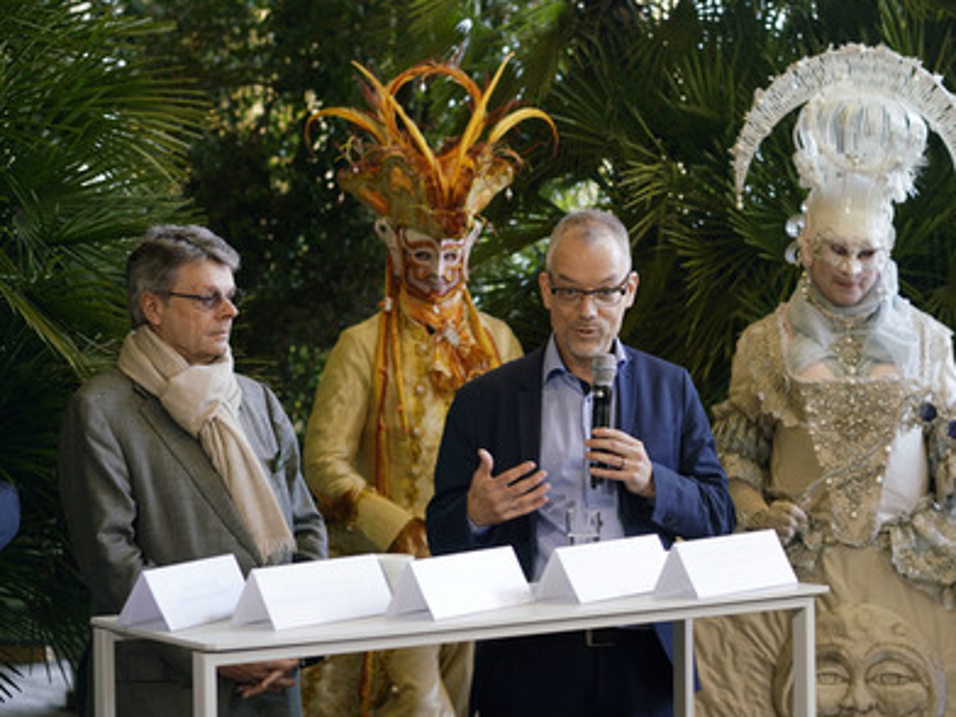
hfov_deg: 20.9
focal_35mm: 94
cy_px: 354
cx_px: 506
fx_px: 2596
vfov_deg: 15.7
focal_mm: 85
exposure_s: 1/100
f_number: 3.5
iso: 250
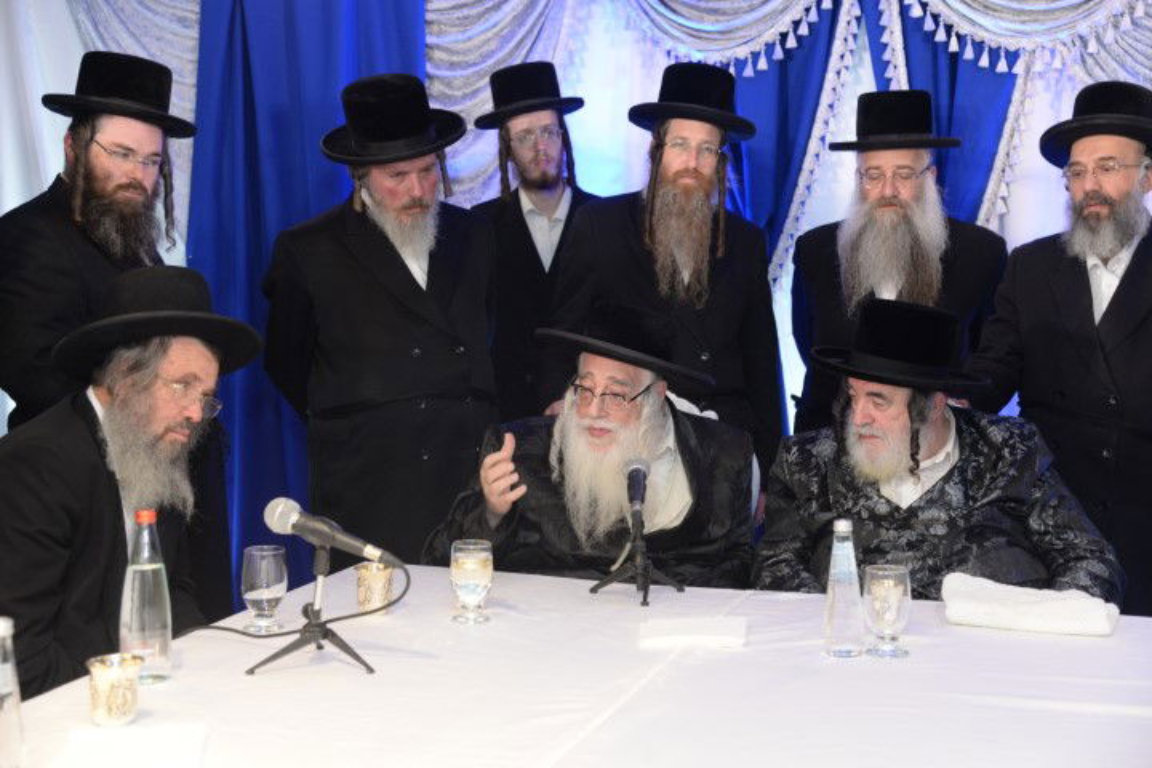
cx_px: 576
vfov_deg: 24.6
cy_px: 384
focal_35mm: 55
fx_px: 1760
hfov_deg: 36.2
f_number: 4.5
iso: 1600
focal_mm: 55
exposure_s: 1/100
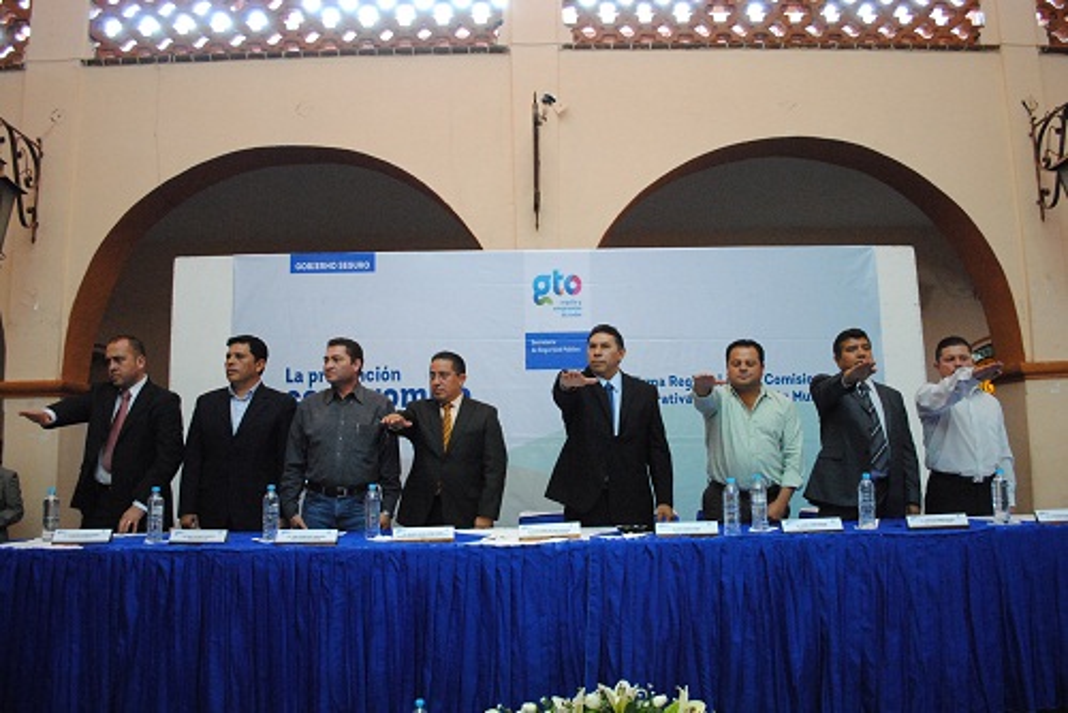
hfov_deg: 67.4
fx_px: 801
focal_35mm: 27
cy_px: 356
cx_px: 534
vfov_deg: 48.0
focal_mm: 18
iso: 1250
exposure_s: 1/30
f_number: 3.5
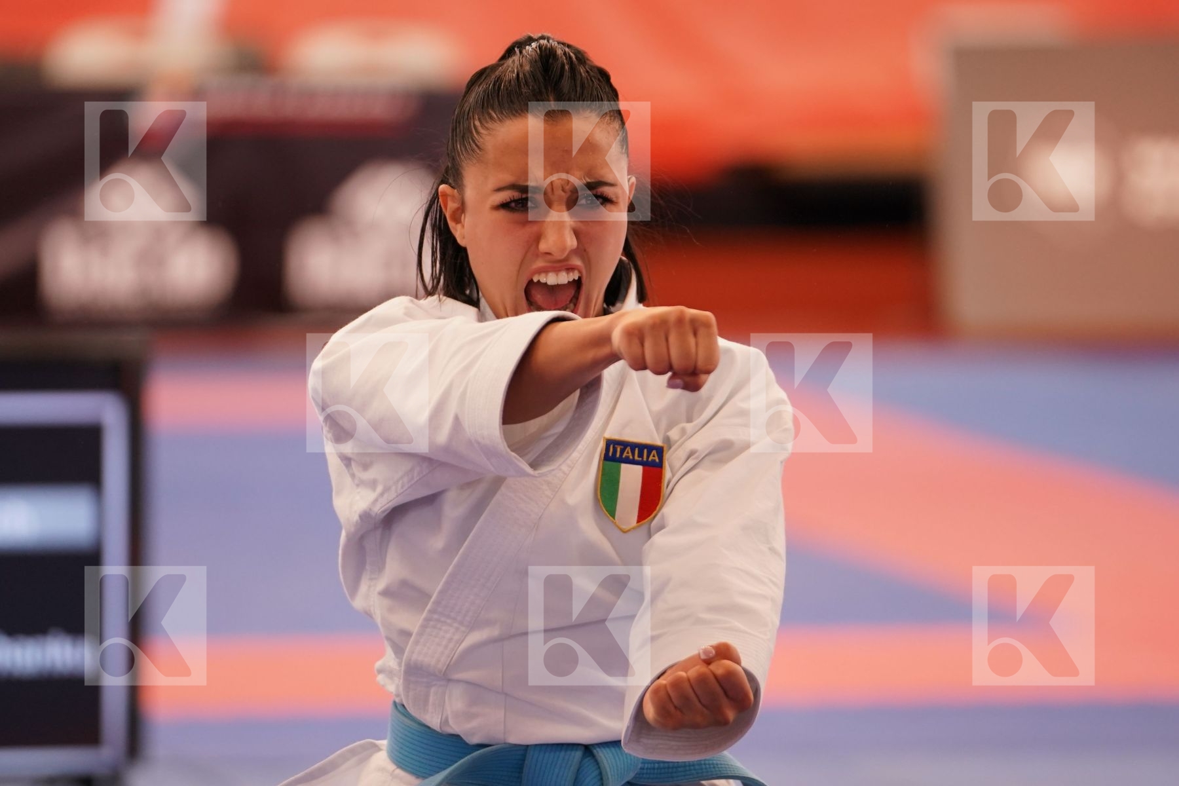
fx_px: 9169
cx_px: 590
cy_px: 393
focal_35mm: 280
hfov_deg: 7.4
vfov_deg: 4.9
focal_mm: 187
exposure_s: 1/500
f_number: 2.8
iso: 1000
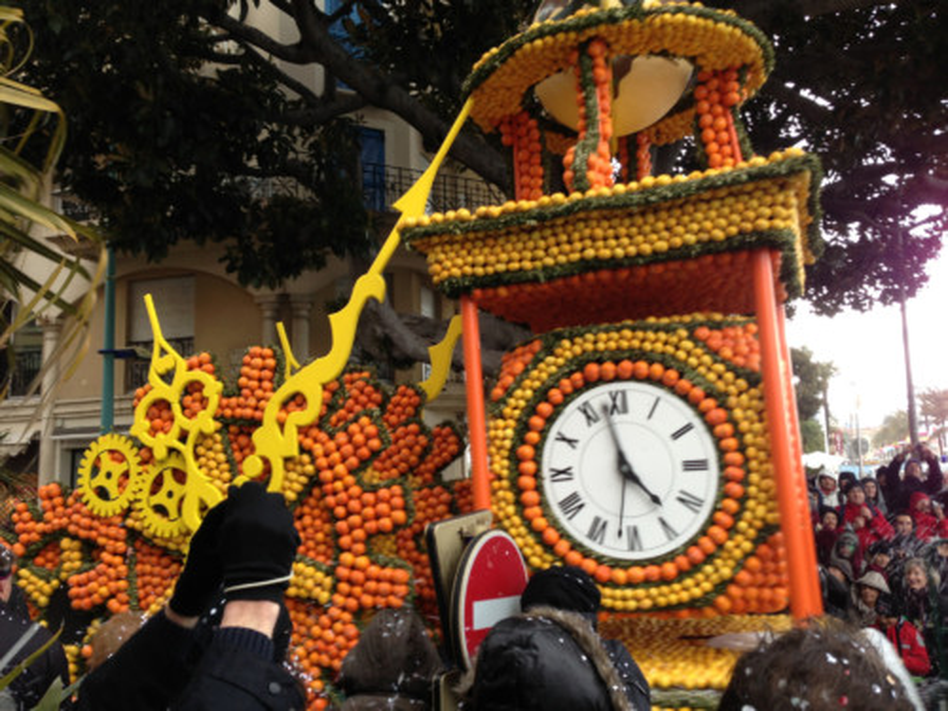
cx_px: 474
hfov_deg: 55.4
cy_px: 356
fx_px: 904
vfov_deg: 42.9
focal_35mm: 33
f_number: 2.4
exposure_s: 1/30
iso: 50
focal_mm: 4.13
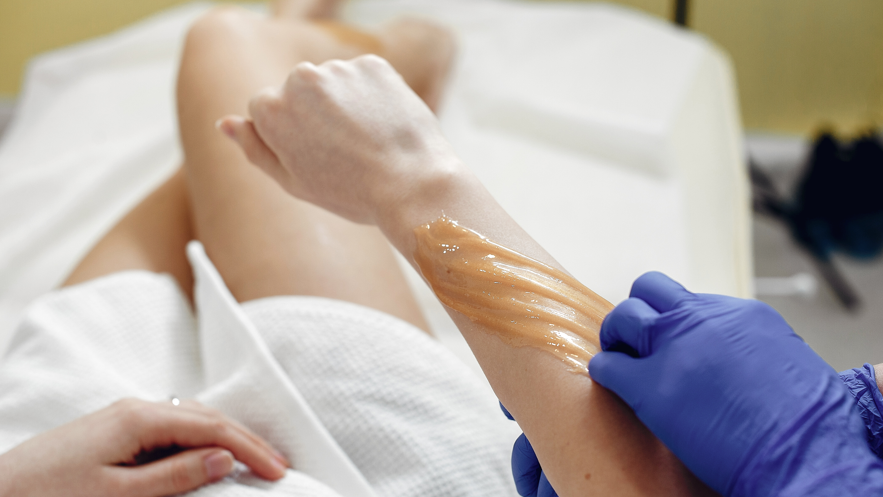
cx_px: 442
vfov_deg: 22.6
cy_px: 289
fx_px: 1241
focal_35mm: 53
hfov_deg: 39.2
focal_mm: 50
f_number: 4
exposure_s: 1/125
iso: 320
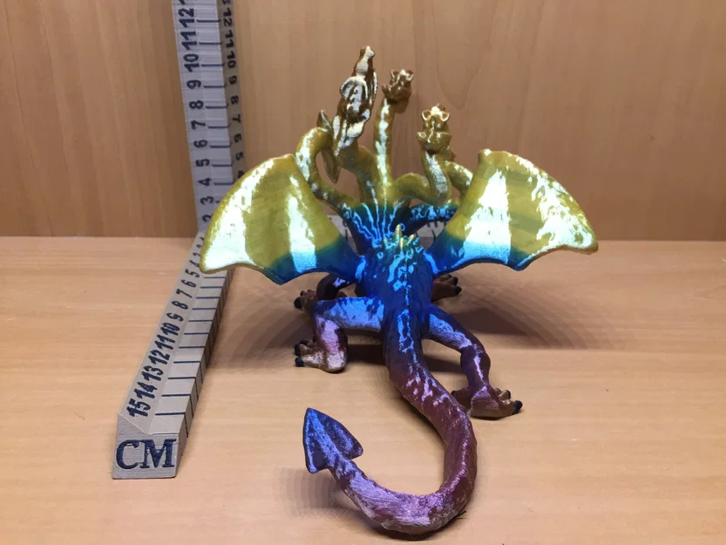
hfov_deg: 61.7
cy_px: 272
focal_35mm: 29
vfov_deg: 48.2
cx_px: 363
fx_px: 608
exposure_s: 1/15
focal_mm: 4.15
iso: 125
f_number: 2.2
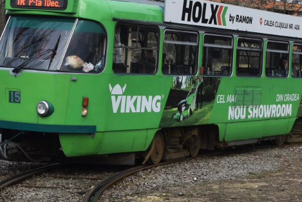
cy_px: -6
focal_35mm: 183
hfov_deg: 11.2
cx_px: 248
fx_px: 1536
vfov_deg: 7.5
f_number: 18
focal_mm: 44
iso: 100
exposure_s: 1/250
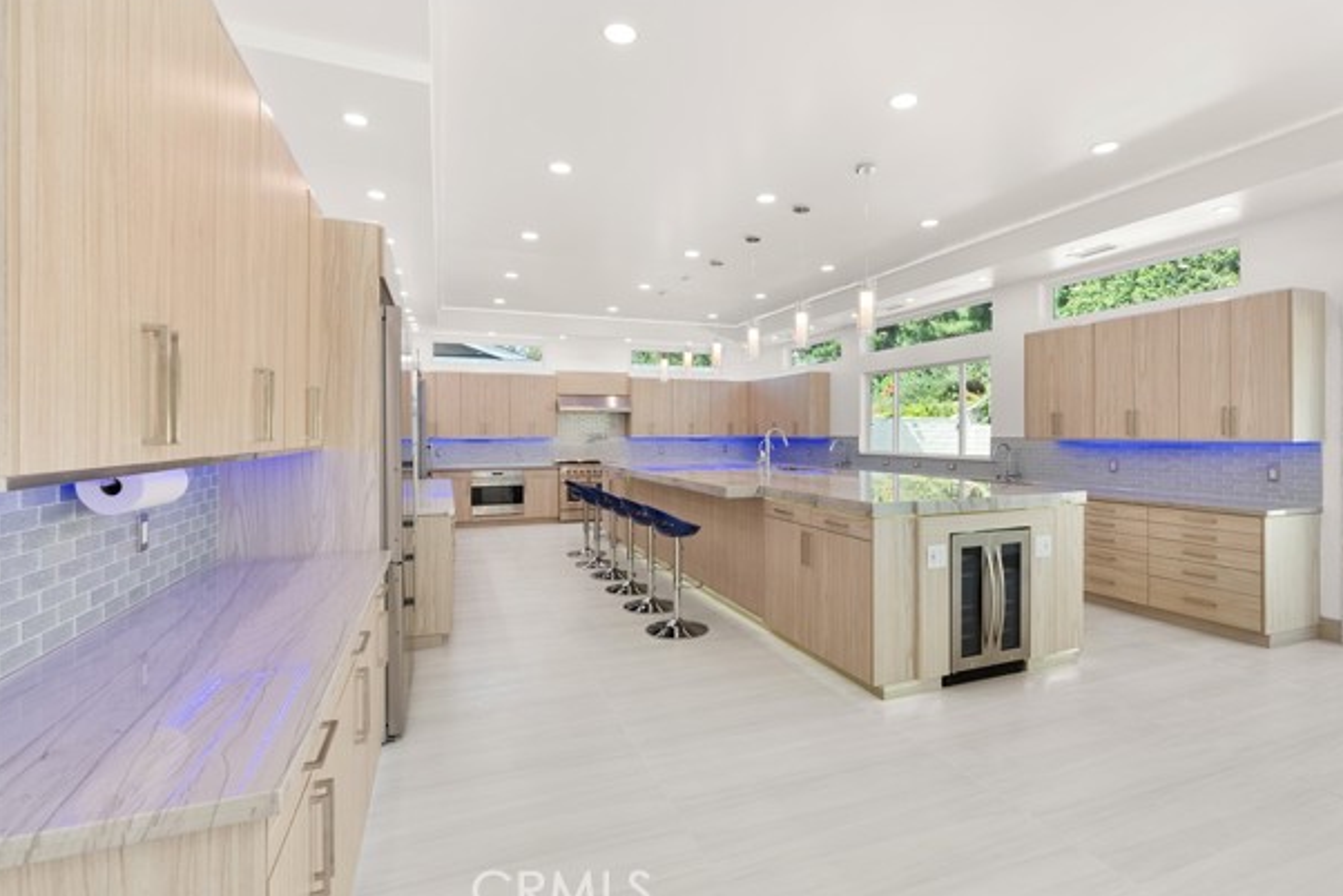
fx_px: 634
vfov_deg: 70.5
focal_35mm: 17
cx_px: 703
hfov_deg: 93.2
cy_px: 447
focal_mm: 16
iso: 640
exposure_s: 1/40
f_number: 9
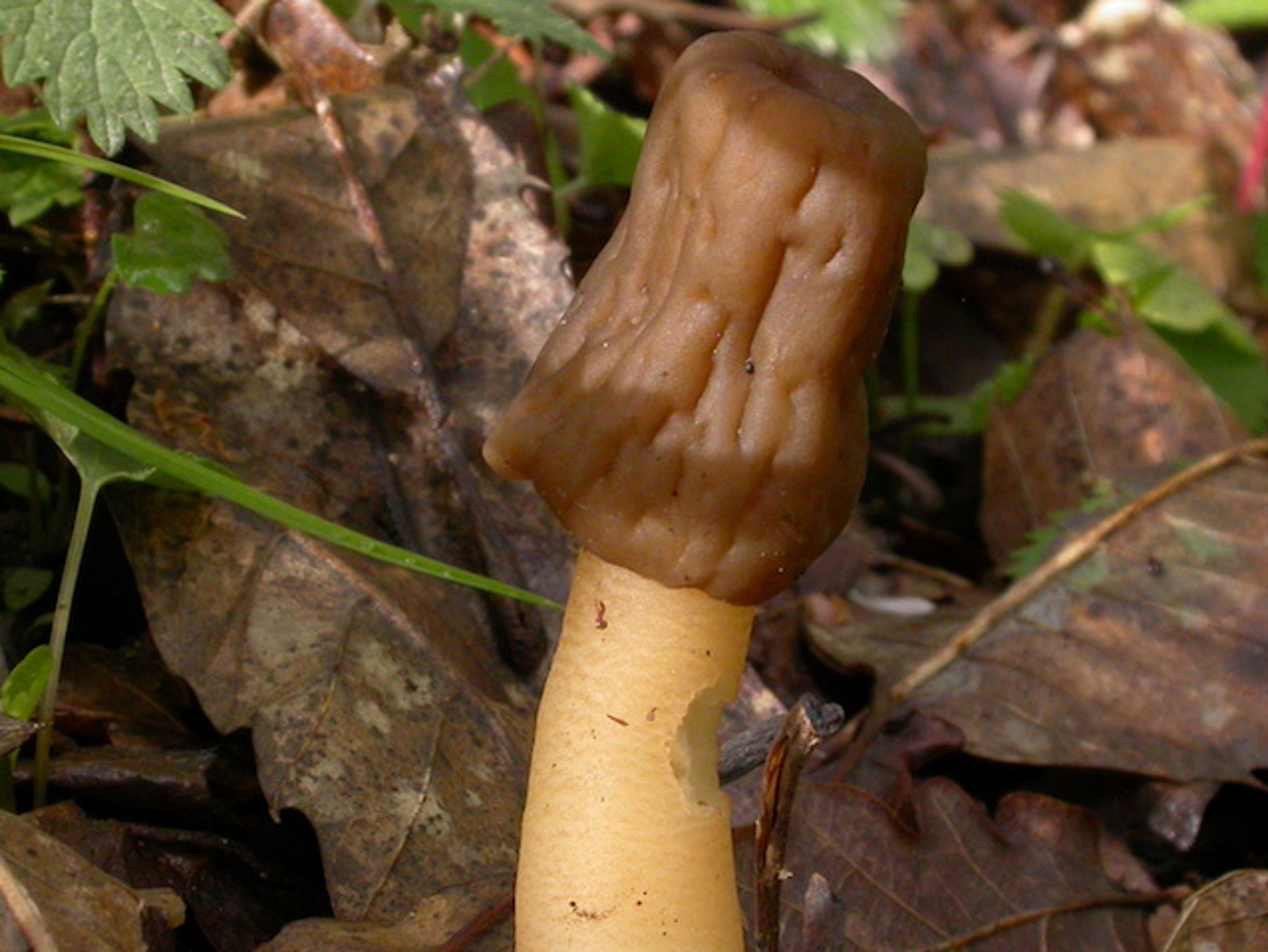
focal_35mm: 141
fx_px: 5167
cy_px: 520
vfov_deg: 10.5
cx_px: 578
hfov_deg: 14.0
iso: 200
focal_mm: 20.8
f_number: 8
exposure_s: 1/113
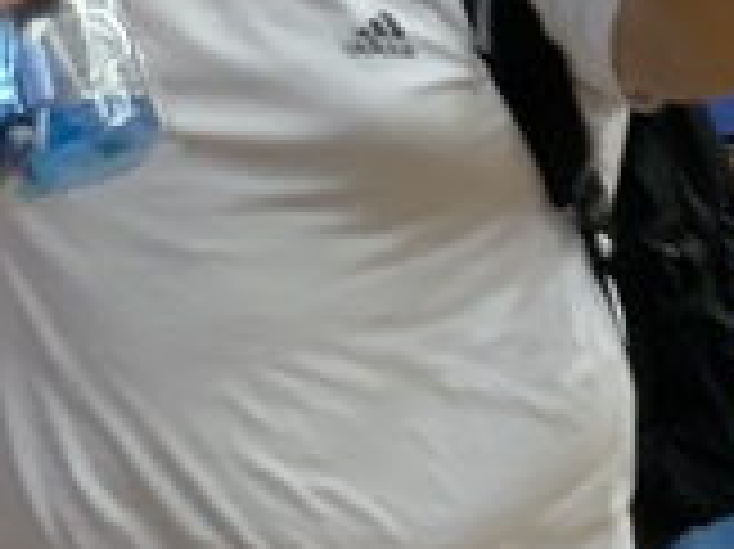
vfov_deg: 8.1
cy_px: -86
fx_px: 3856
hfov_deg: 10.6
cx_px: 1004
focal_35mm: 182
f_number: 1.8
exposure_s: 1/60
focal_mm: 3
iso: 125
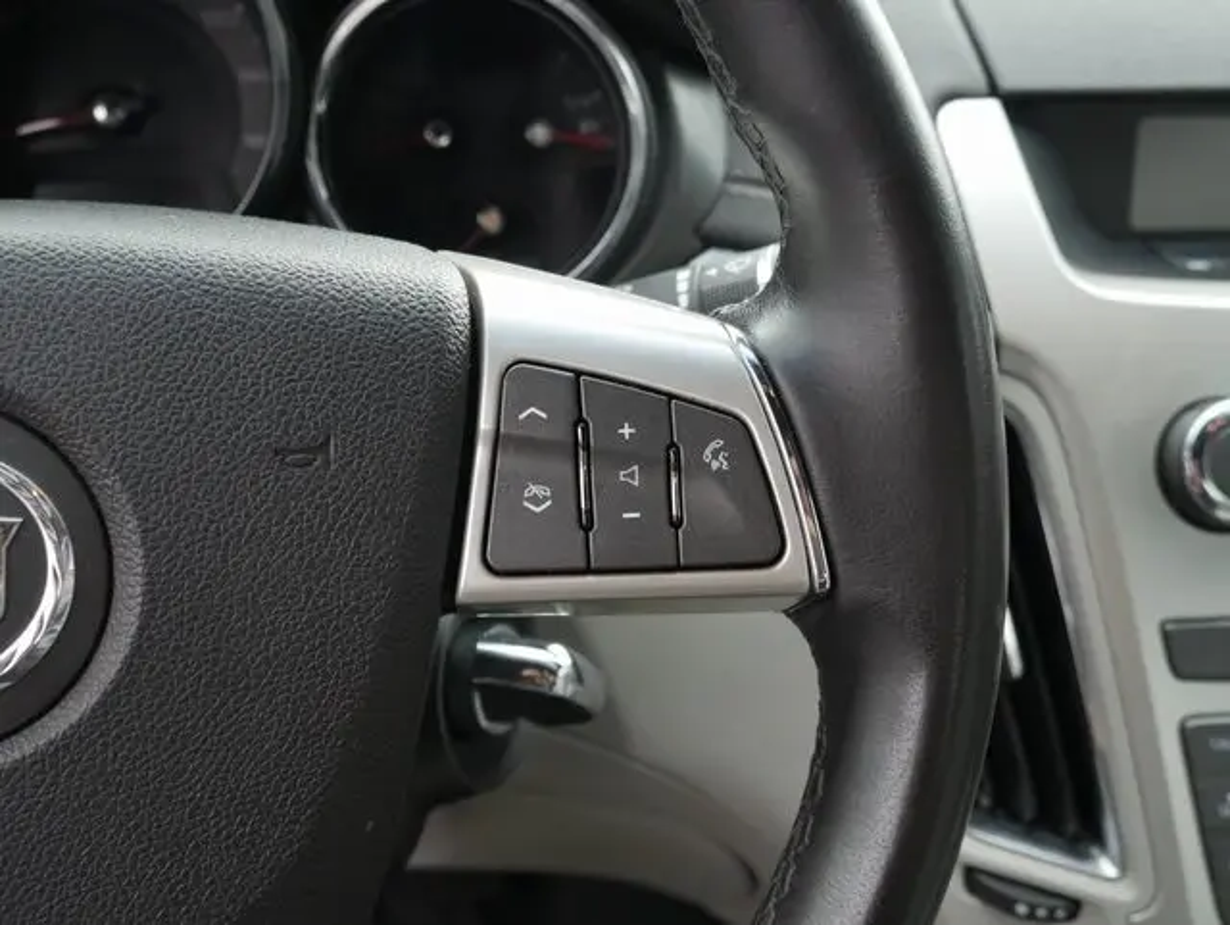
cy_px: 462
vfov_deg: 31.6
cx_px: 615
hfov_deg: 41.2
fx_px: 1636
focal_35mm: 46
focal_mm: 23
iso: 320
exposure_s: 1/60
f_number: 5.1
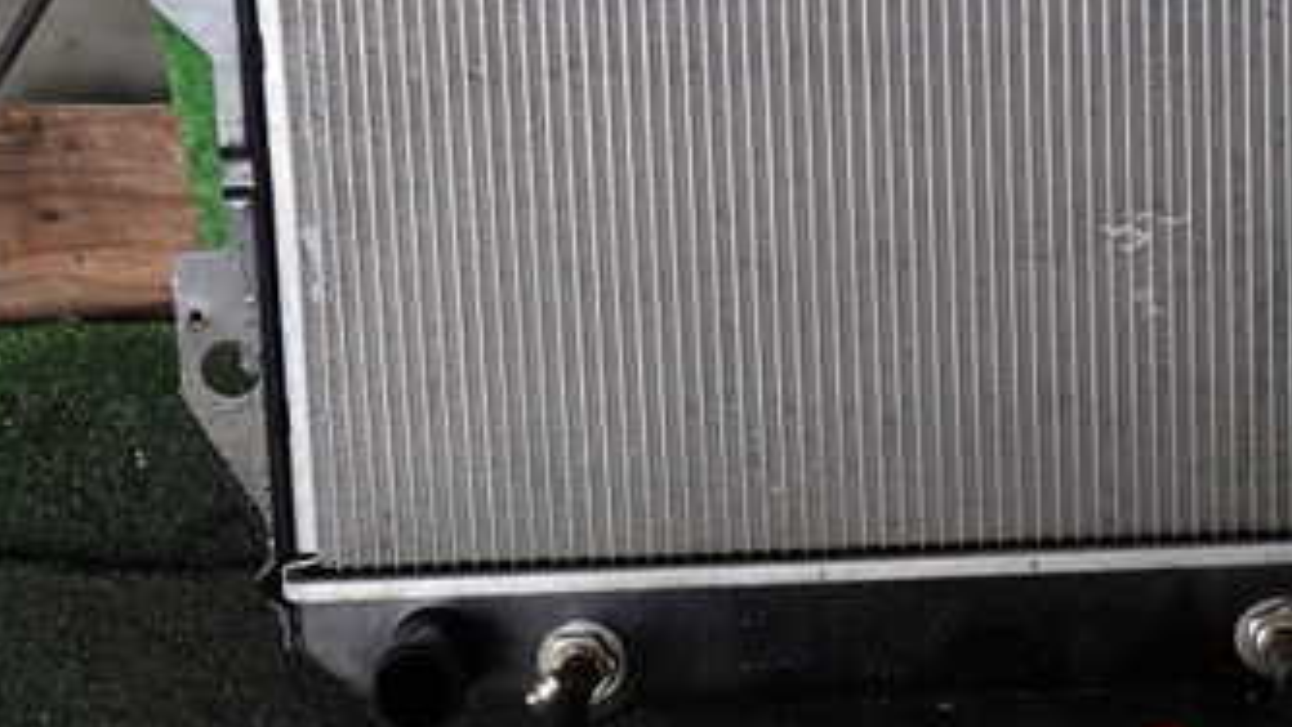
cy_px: 58
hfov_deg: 41.7
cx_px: 816
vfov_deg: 23.7
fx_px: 1679
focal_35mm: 49
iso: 100
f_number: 2
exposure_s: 1/80
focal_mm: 4.5
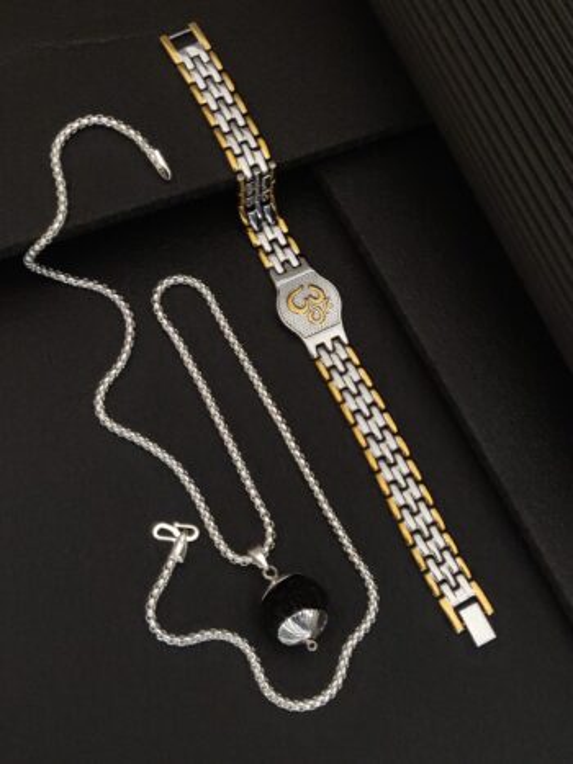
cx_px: 286
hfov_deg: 54.9
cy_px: 382
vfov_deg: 69.4
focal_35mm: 25
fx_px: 552
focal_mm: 4.25
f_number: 1.7
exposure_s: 1/20
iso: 1250
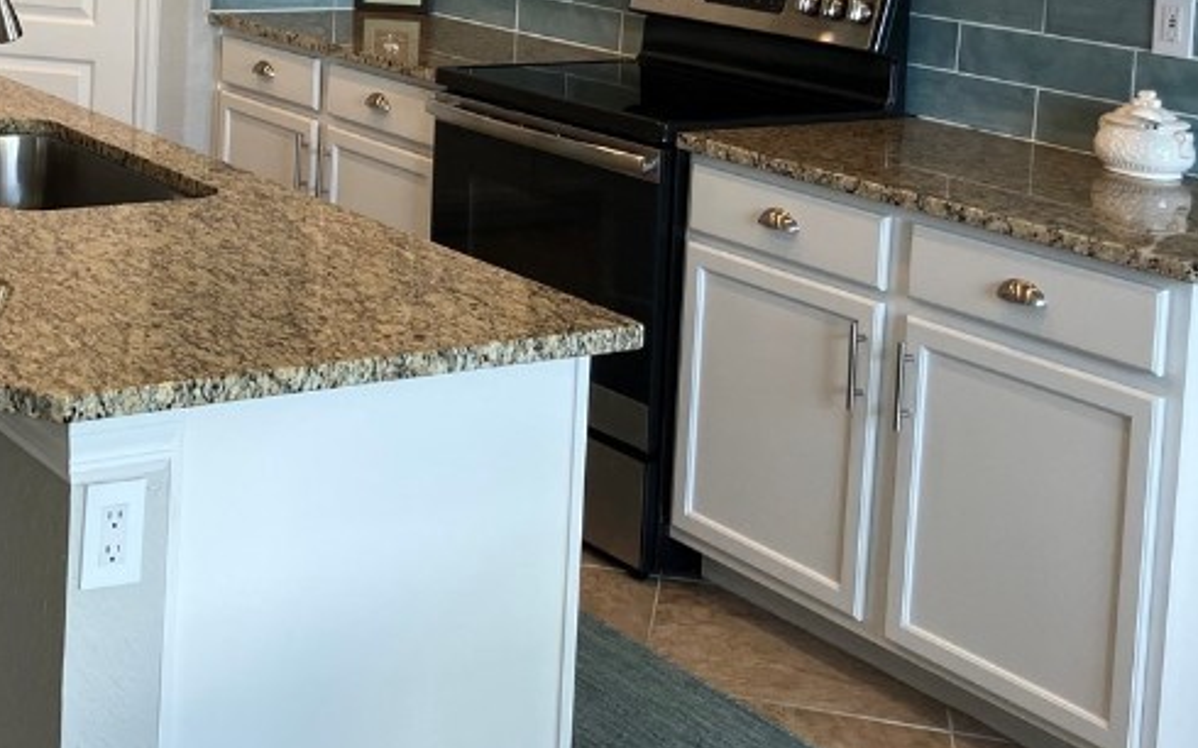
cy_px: -51
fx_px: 2024
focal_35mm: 62
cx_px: 125
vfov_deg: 20.1
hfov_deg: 31.5
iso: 50
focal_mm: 3.99
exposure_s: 1/60
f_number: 1.8
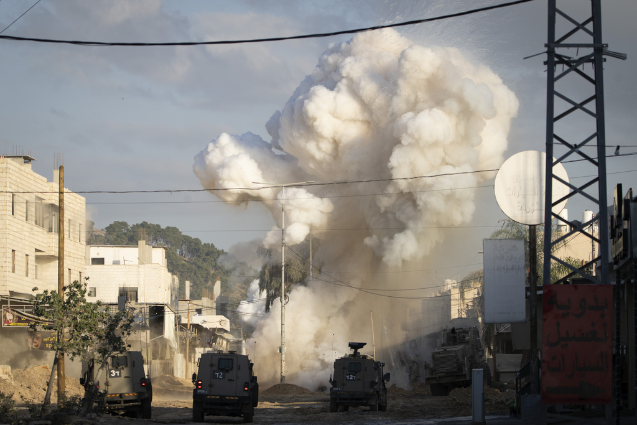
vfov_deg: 9.8
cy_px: 212
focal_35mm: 140
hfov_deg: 14.7
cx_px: 318
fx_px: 2477
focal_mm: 140
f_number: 8
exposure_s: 1/500
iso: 400
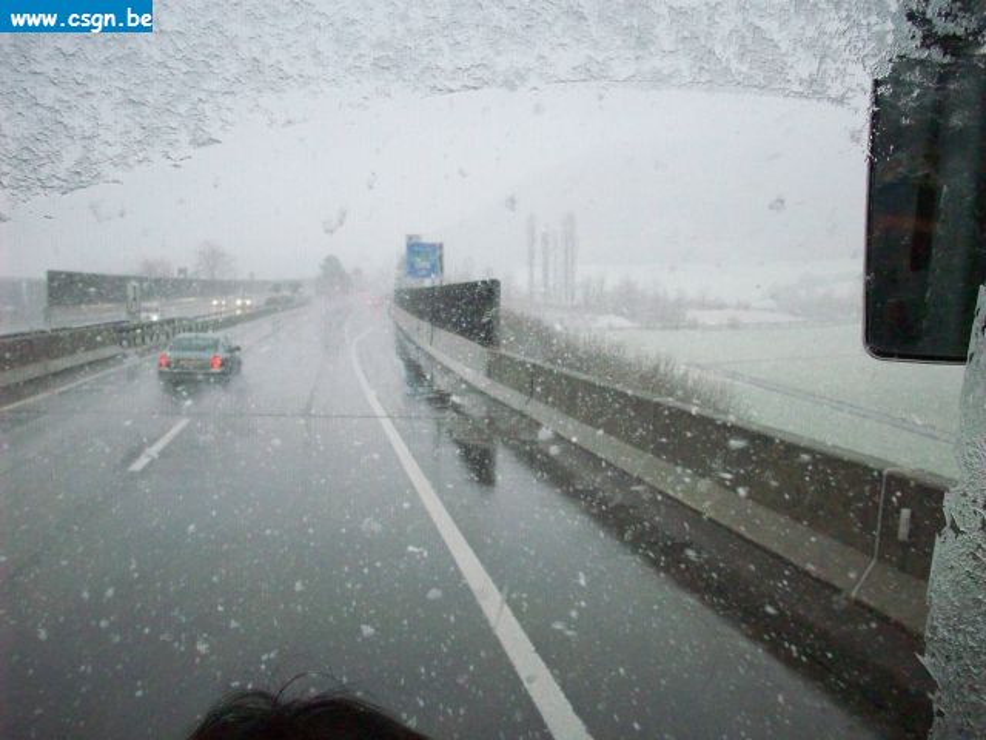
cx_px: 493
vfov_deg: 38.7
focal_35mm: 37
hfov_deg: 50.1
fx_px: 1054
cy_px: 370
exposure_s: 1/512
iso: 429
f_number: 2.8
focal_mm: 6.2
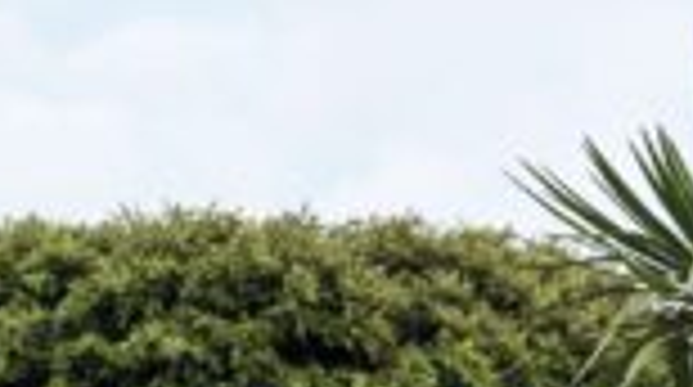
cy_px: 508
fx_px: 2733
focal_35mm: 149
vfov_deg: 8.0
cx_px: 972
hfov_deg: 13.7
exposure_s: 1/30
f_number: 13
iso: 50
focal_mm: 50
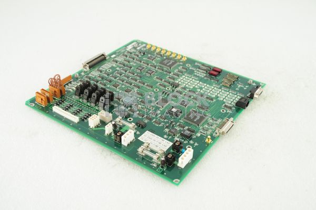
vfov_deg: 29.8
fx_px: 395
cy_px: 105
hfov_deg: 43.6
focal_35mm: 45
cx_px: 158
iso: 1600
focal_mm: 45
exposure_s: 1/125
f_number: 9
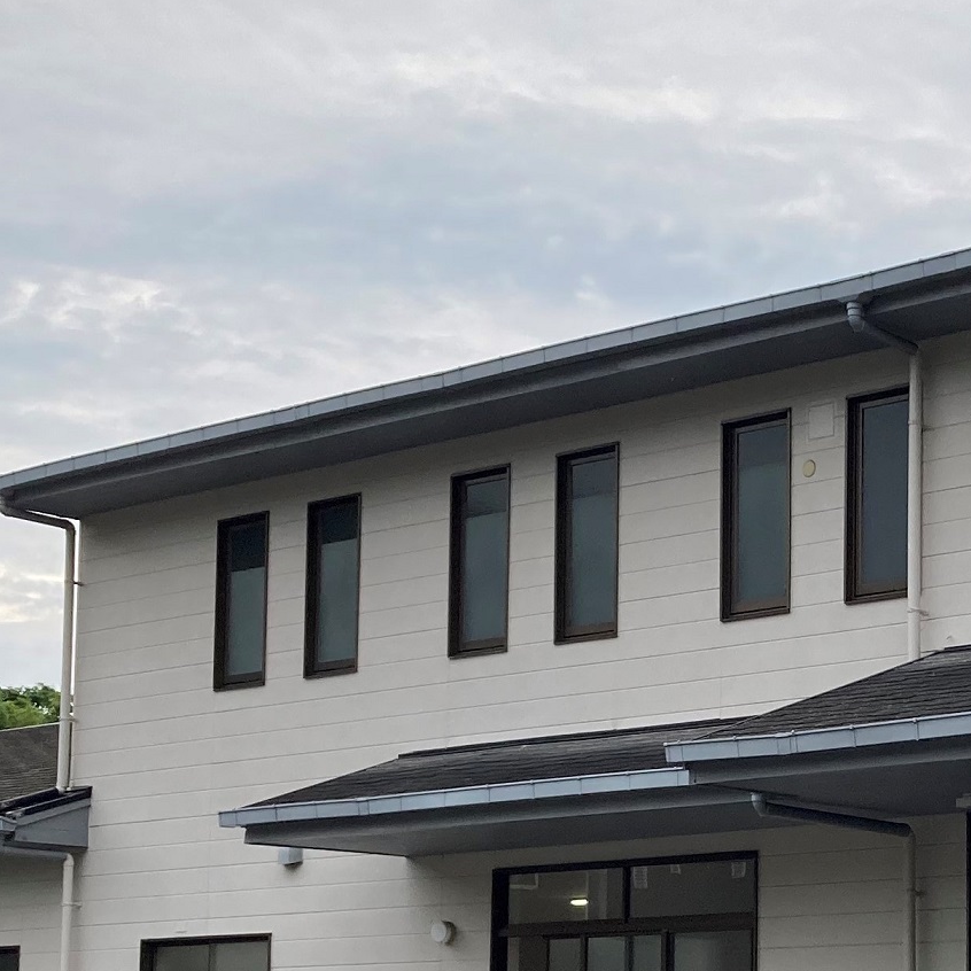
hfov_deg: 23.1
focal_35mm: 74
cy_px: 856
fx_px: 2348
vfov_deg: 22.8
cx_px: 749
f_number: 1.8
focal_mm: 3.99
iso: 20
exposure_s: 1/941
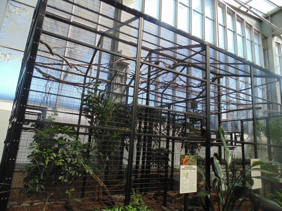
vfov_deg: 61.1
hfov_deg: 76.4
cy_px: 106
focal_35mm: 22
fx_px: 179
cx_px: 141
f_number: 3.1
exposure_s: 1/200
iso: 80
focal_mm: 4
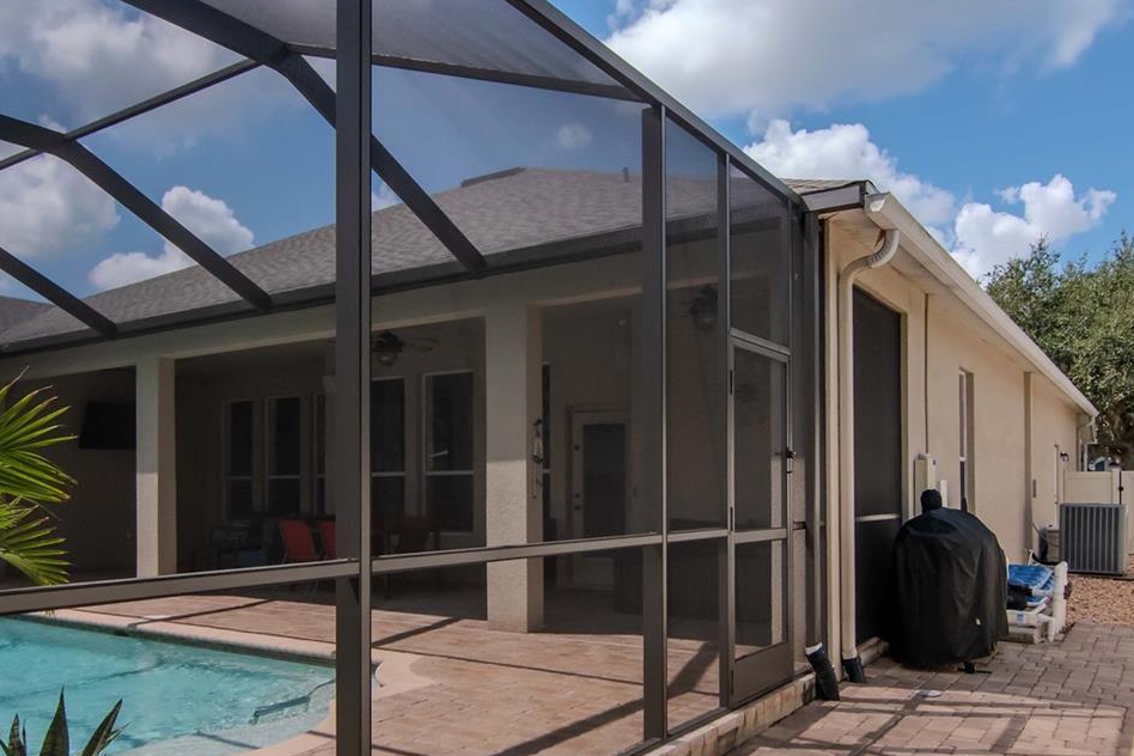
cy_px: 477
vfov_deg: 46.2
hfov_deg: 65.7
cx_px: 537
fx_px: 877
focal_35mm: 28
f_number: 9
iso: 1000
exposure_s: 1/1600
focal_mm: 11
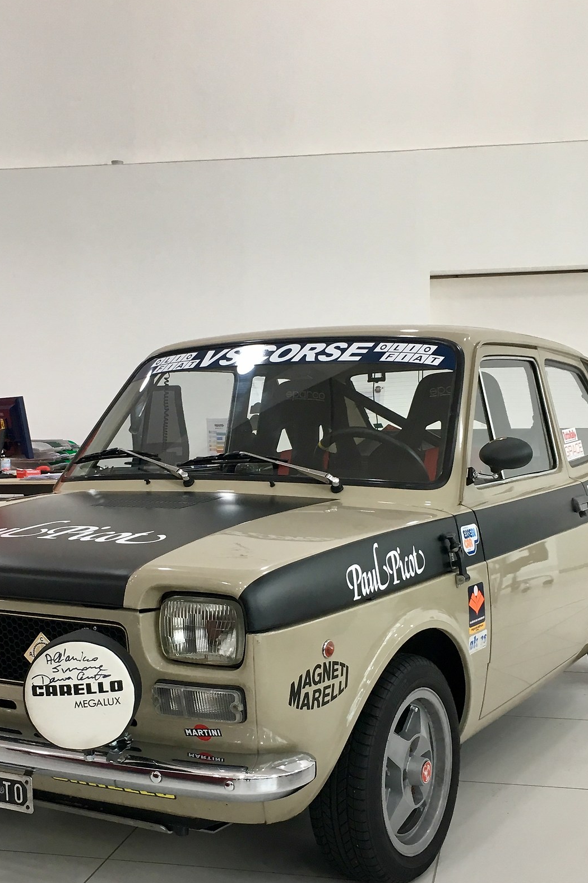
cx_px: 238
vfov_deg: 42.5
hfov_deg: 29.2
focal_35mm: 46
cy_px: 532
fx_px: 1127
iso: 40
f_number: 2.2
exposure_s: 1/33
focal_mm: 4.15
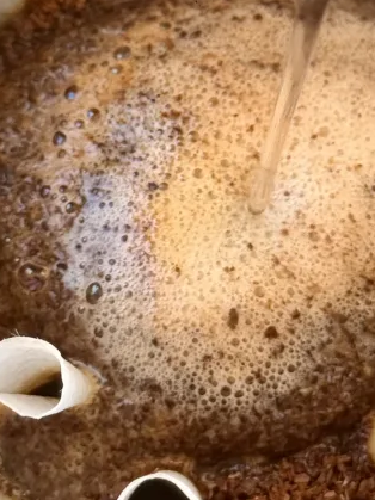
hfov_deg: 9.0
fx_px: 2385
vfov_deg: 12.0
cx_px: 155
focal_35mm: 165
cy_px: 147
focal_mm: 6.76
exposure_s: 1/186
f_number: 1.78
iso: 100
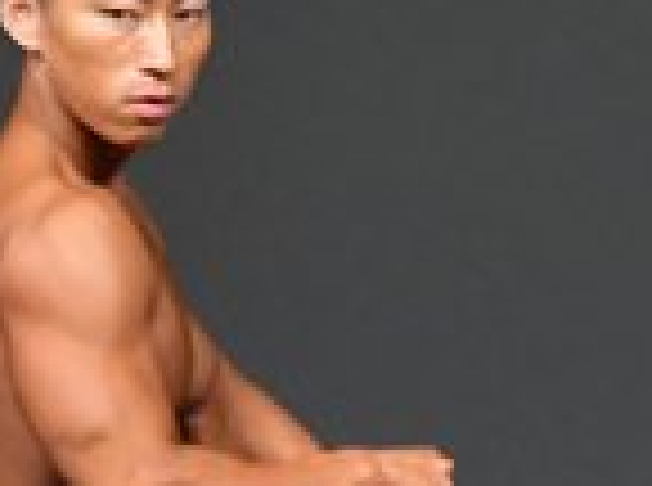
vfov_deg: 0.8
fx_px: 33406
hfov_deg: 1.1
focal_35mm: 1778
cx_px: 398
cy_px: 702
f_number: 5.6
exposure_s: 1/400
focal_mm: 230
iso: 4000
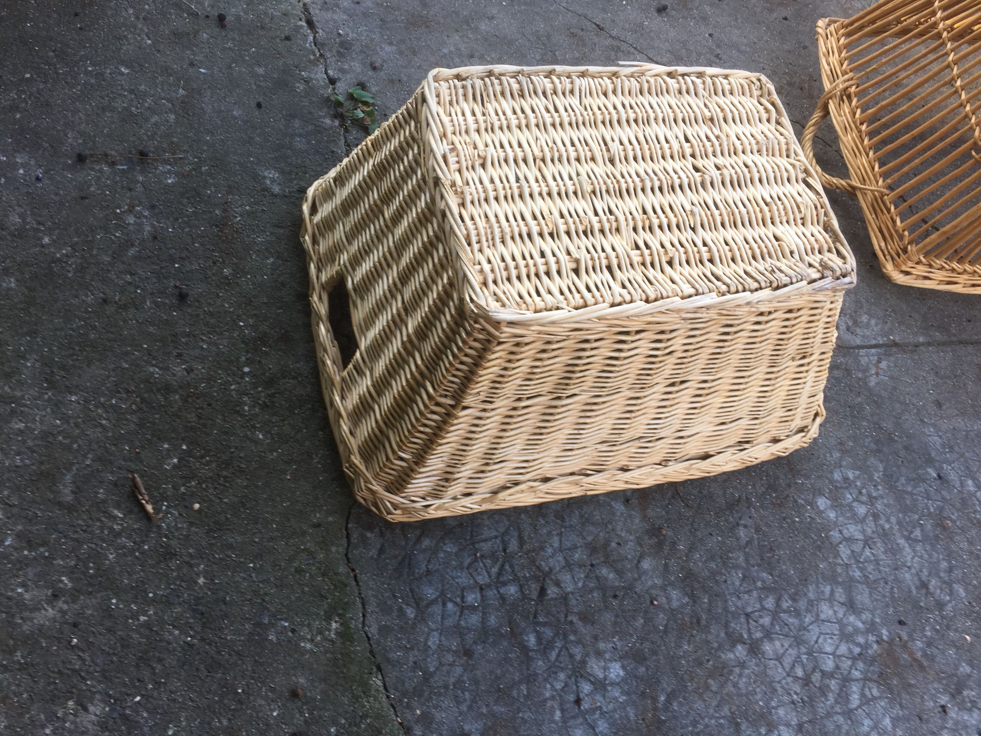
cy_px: 368
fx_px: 822
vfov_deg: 48.2
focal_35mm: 29
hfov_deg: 61.7
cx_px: 490
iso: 32
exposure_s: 1/50
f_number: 2.2
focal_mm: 4.15
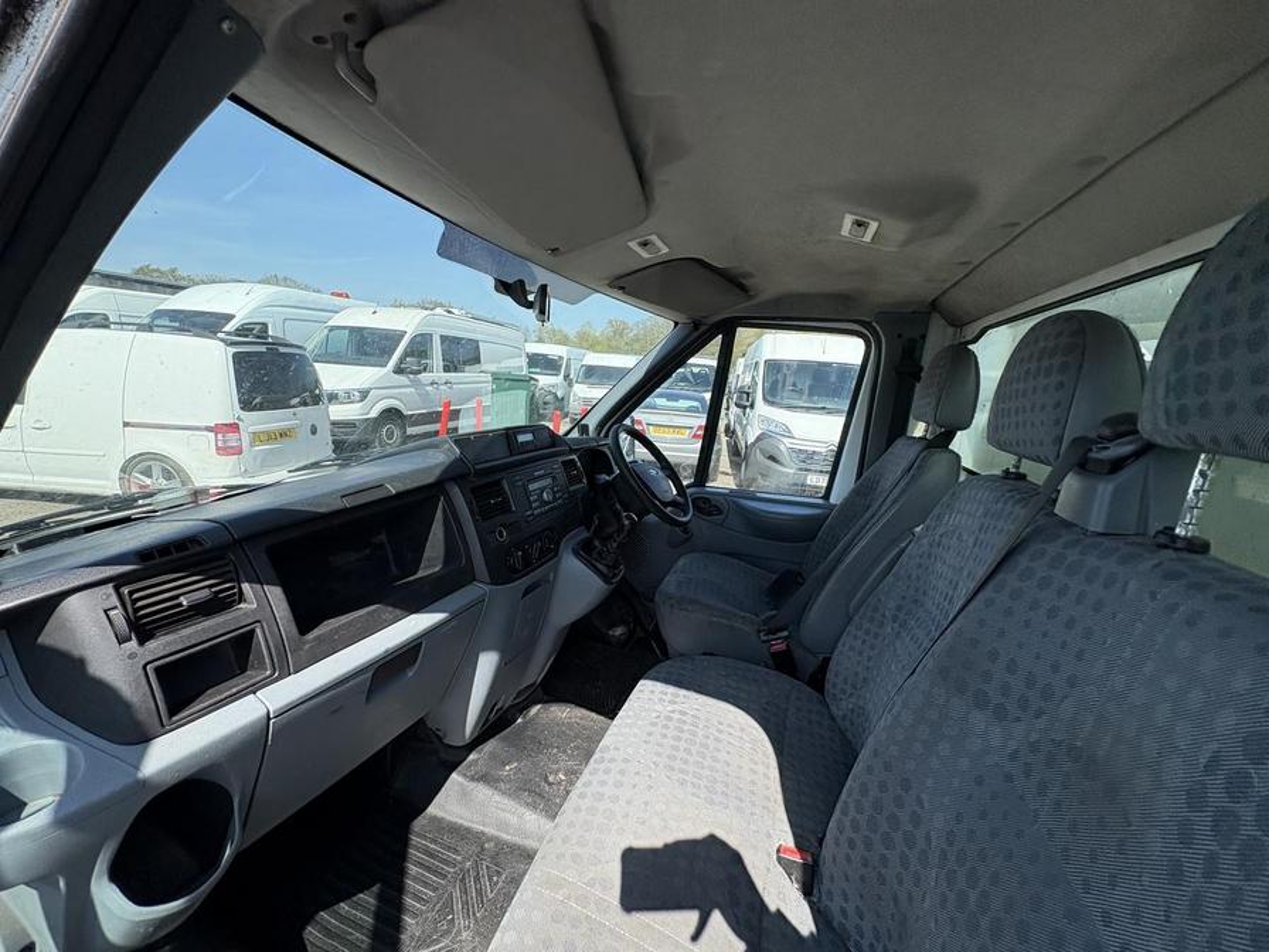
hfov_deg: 102.1
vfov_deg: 85.7
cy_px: 476
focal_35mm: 14
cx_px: 634
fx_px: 513
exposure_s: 1/944
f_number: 2.2
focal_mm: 2.22
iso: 64
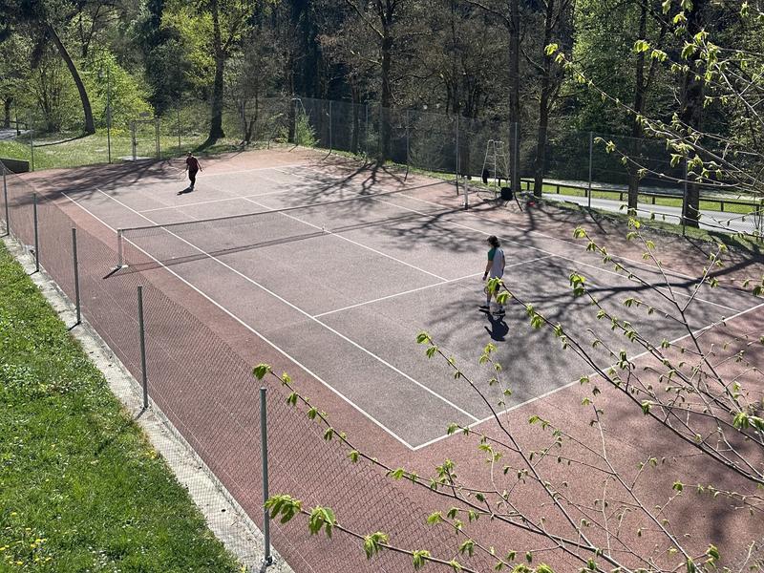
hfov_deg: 71.6
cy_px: 286
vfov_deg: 56.8
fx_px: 530
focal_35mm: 24
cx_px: 382
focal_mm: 6.86
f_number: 1.78
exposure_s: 1/2660
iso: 80
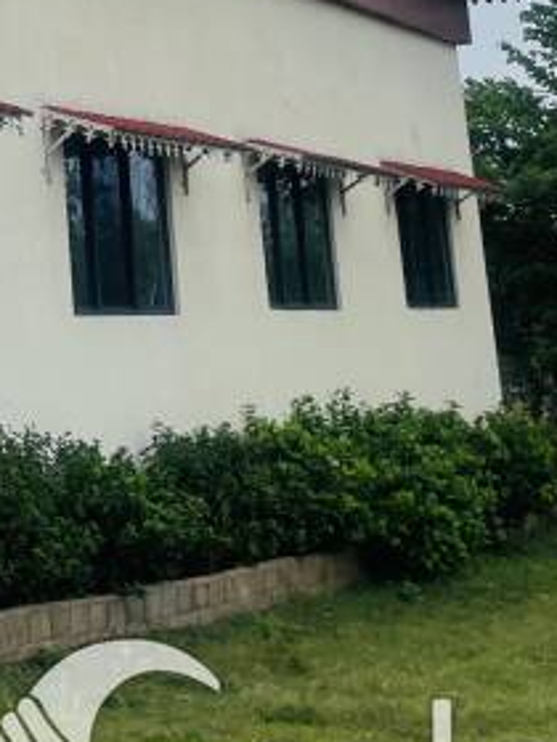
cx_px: -302
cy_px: -321
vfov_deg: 18.9
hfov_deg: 14.7
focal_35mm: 93
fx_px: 1995
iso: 32
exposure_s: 1/2020
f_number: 1.6
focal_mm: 4.2
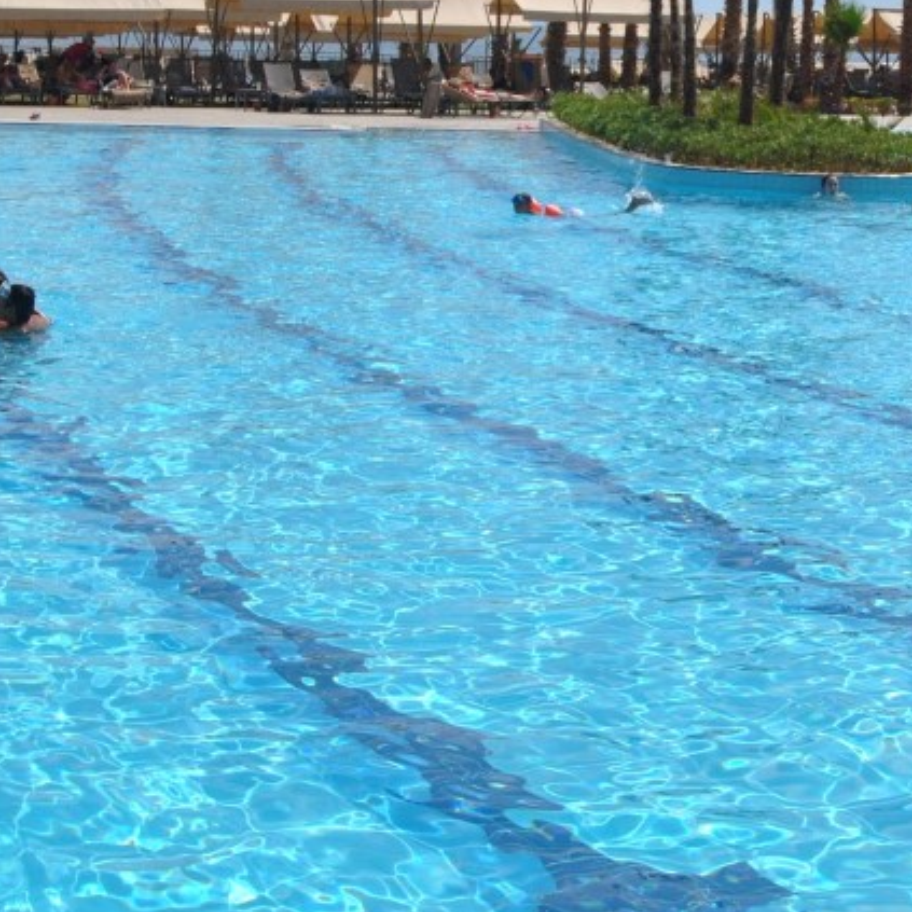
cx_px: 713
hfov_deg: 20.7
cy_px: 295
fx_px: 2474
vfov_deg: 20.8
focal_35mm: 83
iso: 100
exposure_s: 1/320
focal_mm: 24
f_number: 9
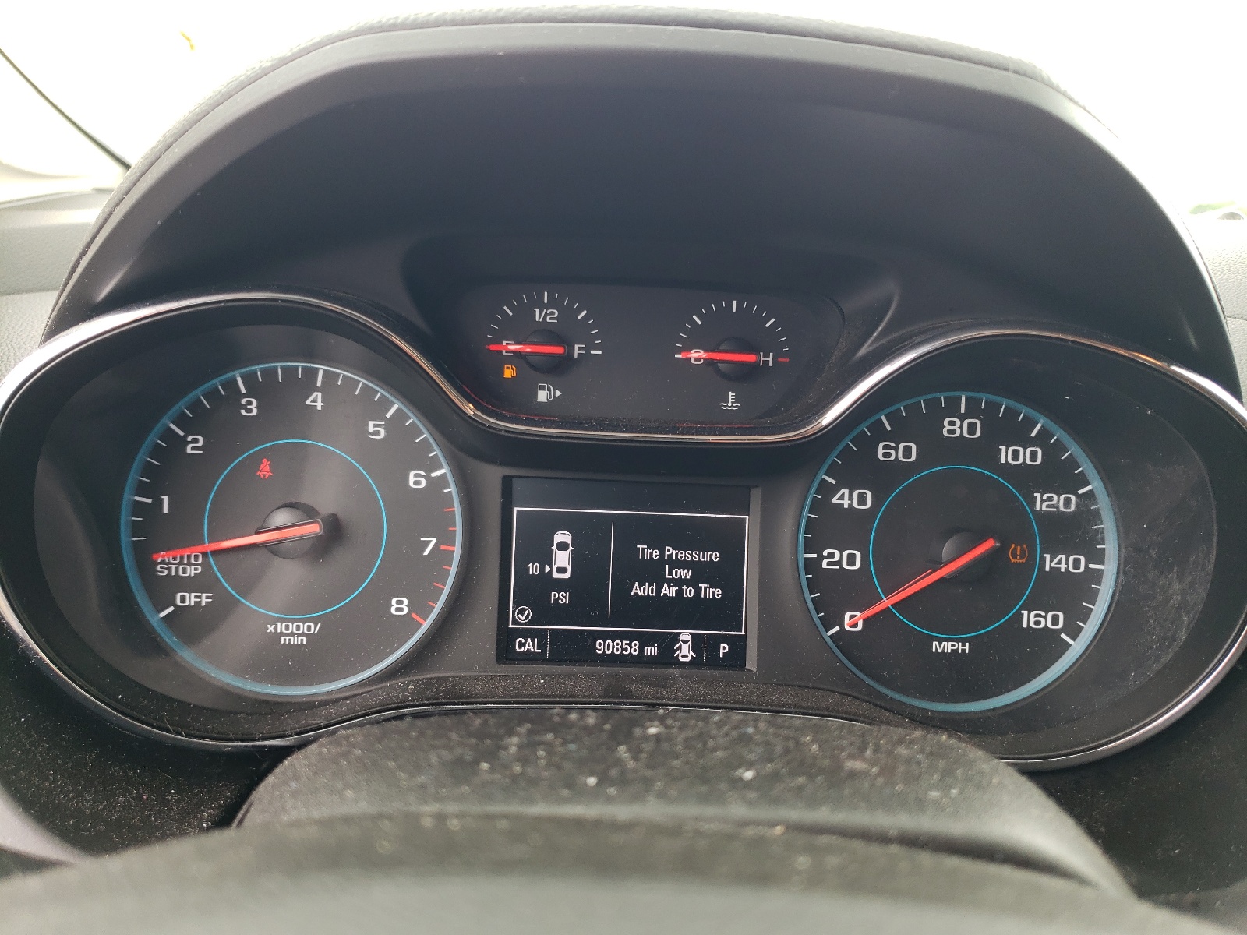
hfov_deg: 67.3
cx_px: 624
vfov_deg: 53.1
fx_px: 937
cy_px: 468
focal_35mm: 26
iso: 52
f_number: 1.5
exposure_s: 1/120
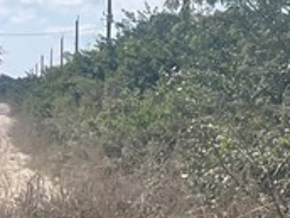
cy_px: 157
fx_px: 1299
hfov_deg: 9.8
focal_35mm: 155
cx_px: 855
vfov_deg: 9.6
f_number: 1.6
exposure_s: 1/3876
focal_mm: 5.1
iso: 50
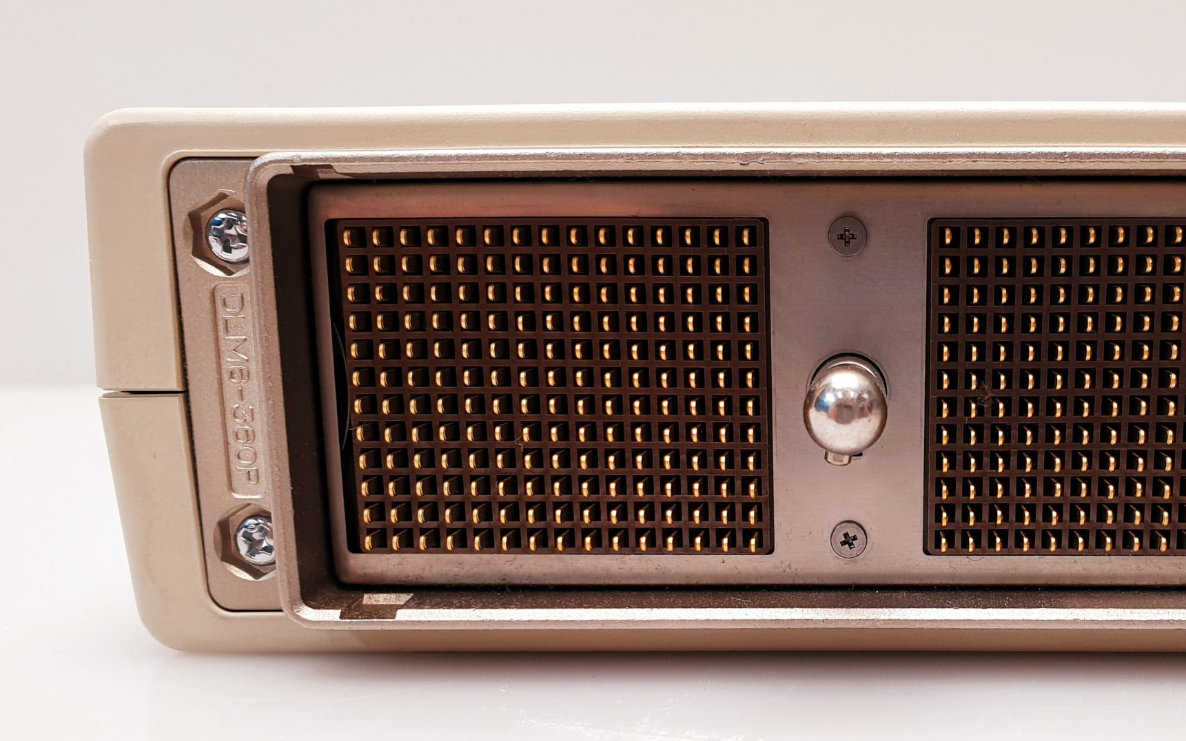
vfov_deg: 30.6
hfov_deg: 46.7
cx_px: 866
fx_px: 1325
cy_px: 569
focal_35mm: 41
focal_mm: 4.3
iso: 80
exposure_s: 1/50
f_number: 2.4
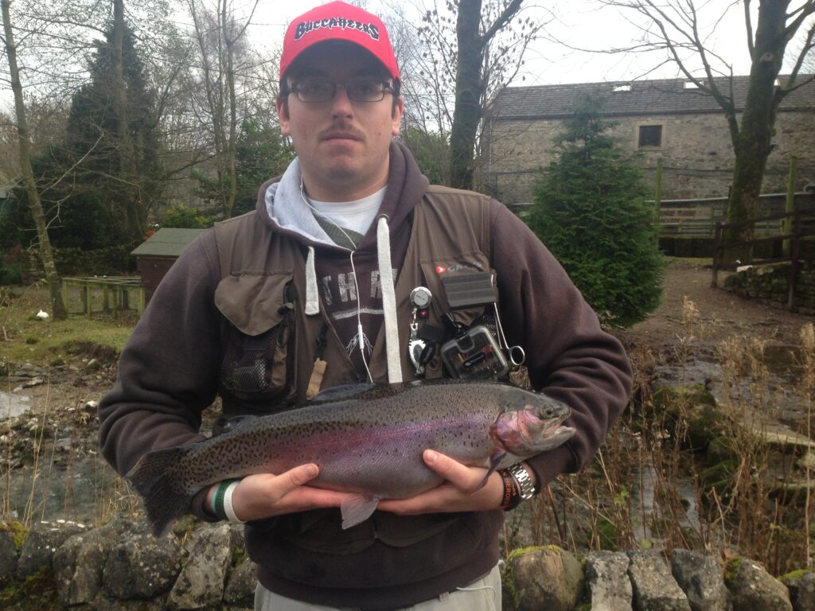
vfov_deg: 42.9
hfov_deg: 55.4
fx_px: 777
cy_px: 306
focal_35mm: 33
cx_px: 408
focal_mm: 4.12
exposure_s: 1/120
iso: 80
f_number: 2.4
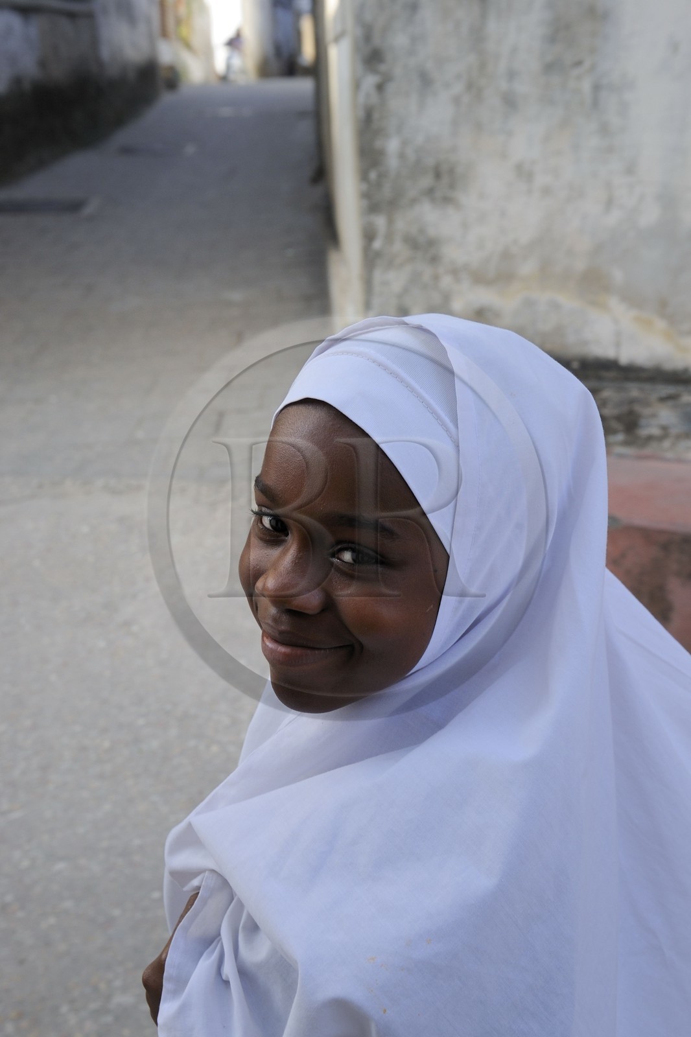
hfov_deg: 35.0
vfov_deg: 50.7
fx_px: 1094
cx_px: 346
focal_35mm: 38
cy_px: 518
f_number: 6.3
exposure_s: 1/200
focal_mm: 38
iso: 400
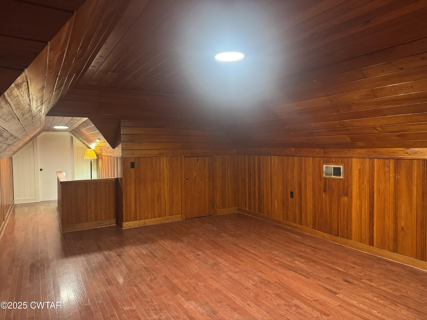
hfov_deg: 71.6
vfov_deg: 56.8
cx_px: 214
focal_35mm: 24
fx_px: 296
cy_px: 160
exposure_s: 1/40
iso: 800
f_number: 1.78
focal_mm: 6.76
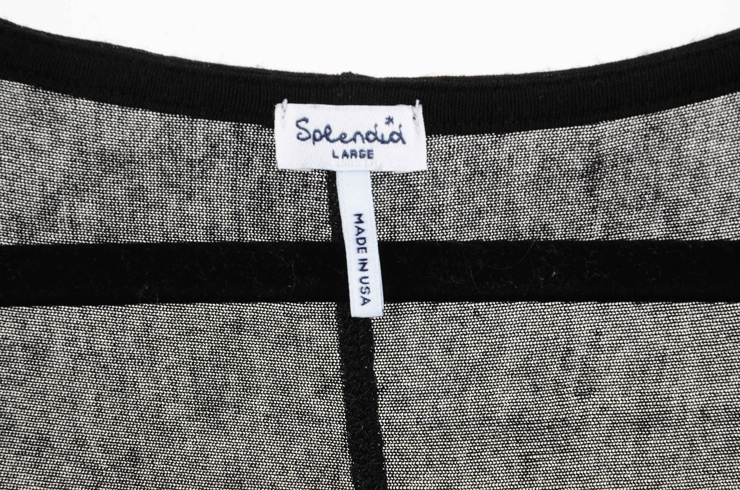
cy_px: 245
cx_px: 370
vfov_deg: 8.7
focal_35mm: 158
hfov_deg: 13.1
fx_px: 3231
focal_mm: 105
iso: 400
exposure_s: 1/60
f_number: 11
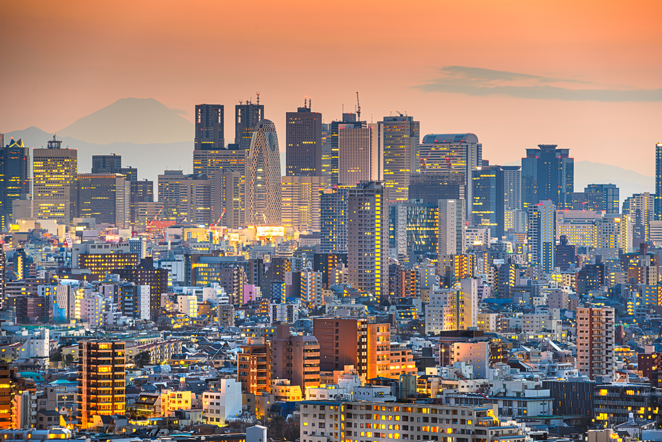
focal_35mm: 200
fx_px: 3678
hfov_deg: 10.3
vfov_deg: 6.9
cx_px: 331
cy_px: 221
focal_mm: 200
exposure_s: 10
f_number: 6.3
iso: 100
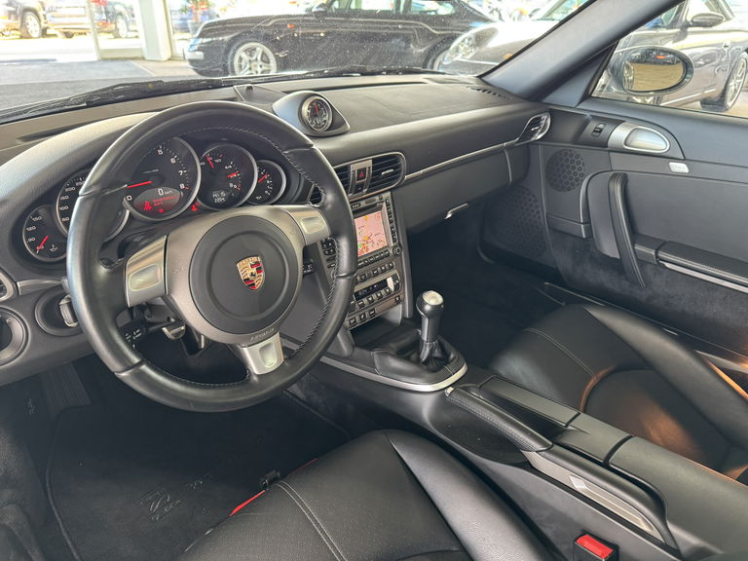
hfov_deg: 71.6
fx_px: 519
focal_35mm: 24
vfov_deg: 56.8
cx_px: 374
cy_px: 280
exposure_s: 1/60
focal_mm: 6.76
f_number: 1.78
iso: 500
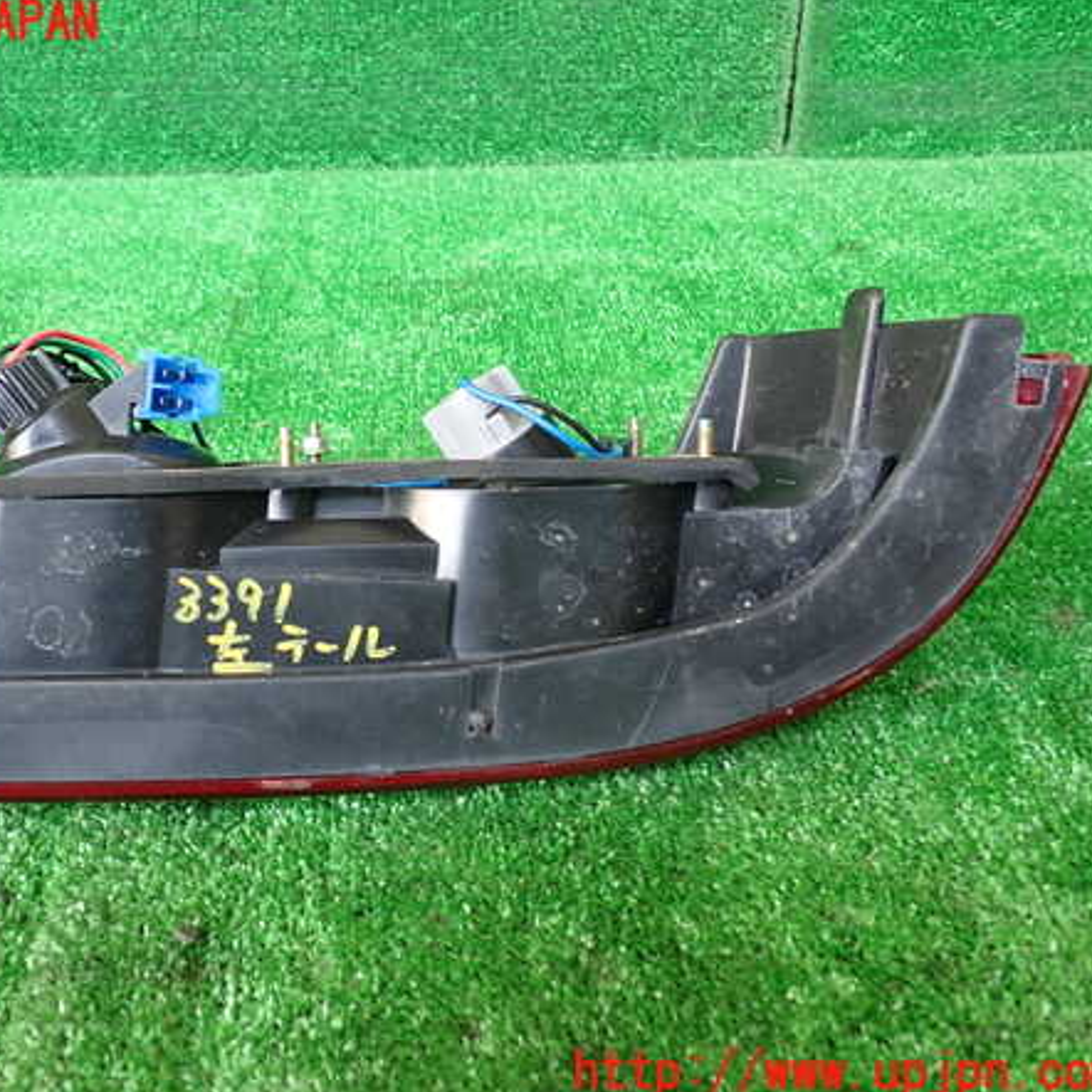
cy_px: 548
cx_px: 390
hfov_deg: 45.5
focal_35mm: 36
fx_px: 1285
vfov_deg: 46.0
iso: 200
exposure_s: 1/50
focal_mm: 5.4
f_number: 2.3
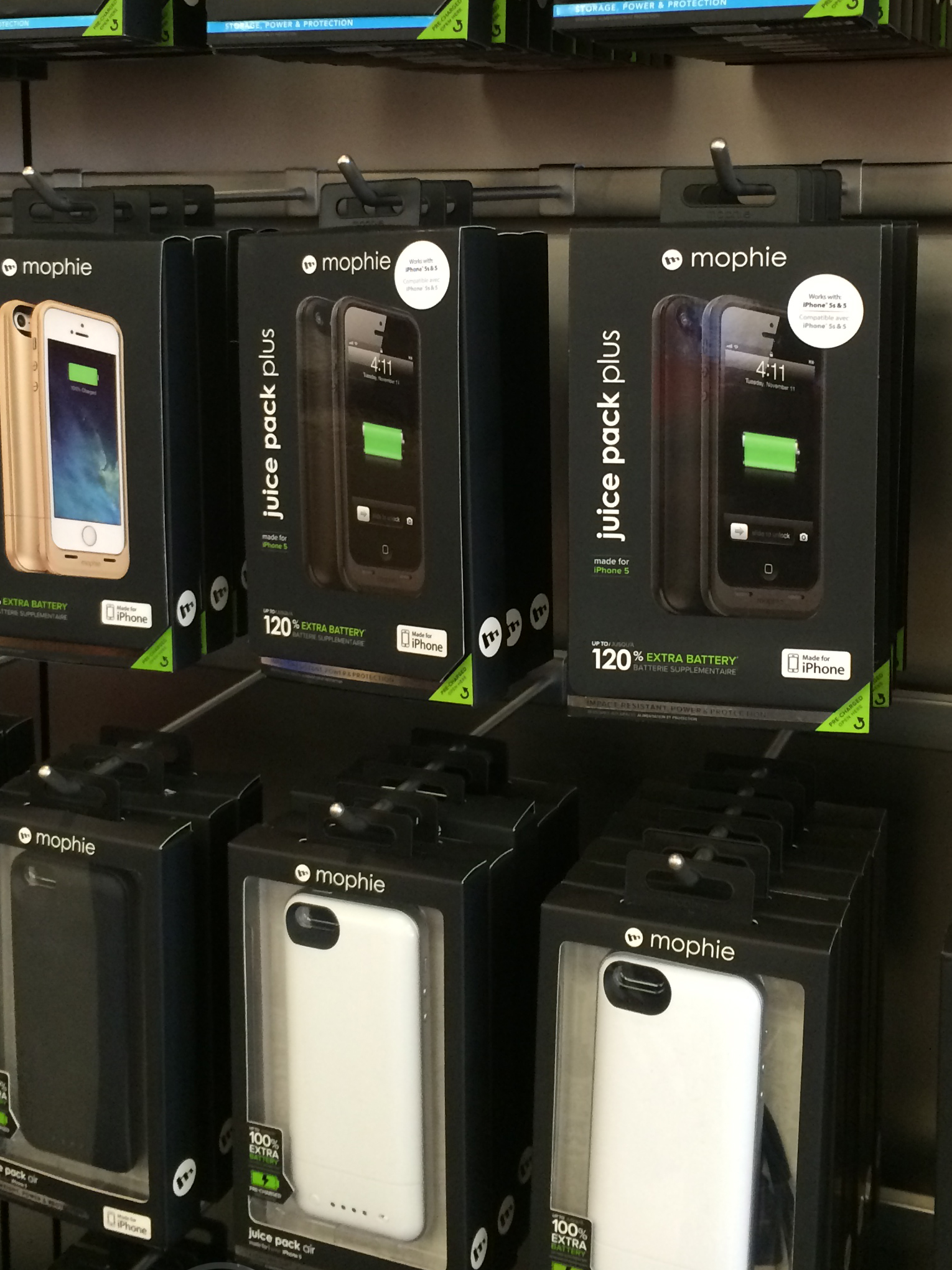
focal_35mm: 48
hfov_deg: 30.3
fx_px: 1760
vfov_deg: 39.2
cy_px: 431
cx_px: 475
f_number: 2.2
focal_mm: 4.12
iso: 200
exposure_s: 1/30
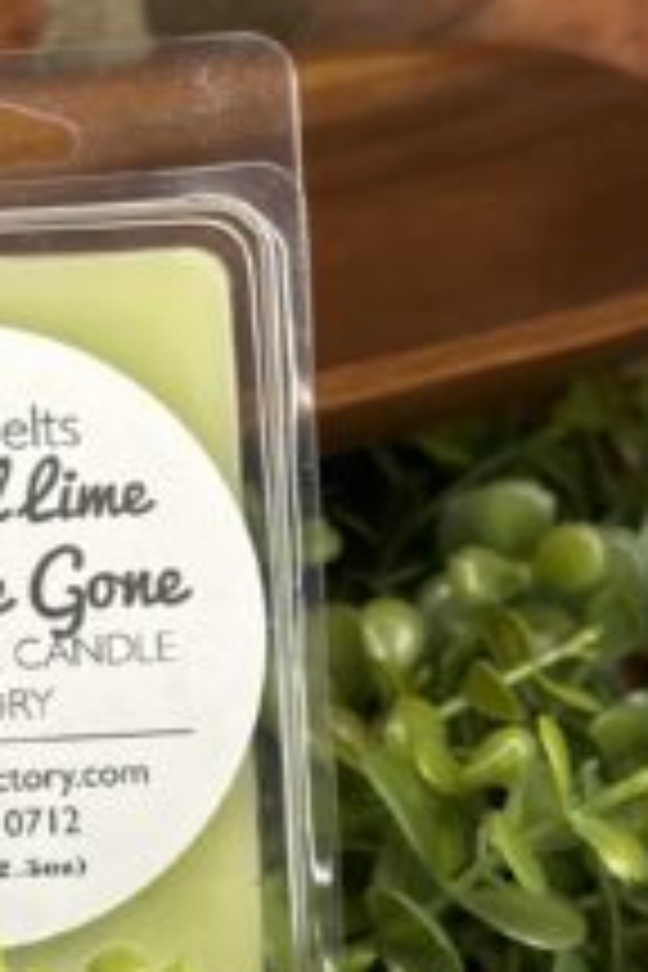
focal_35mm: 111
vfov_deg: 18.4
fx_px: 2997
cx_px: 9
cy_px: 598
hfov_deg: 12.2
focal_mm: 6.86
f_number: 1.78
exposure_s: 1/60
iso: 125
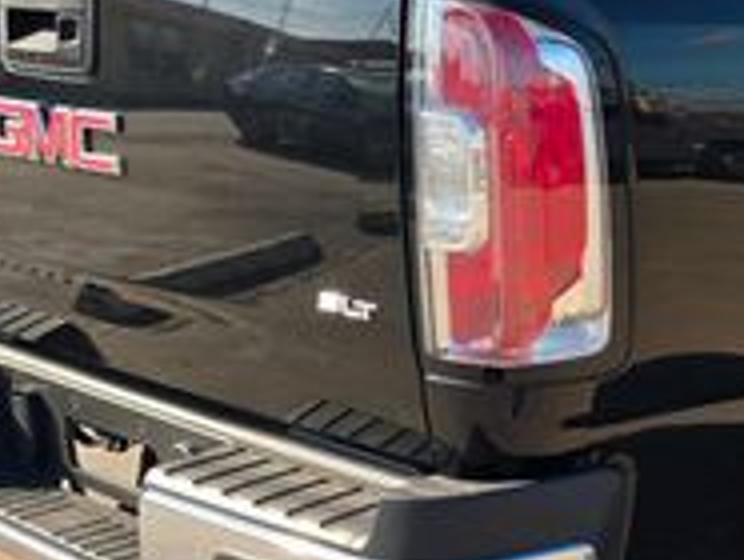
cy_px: 304
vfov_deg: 18.7
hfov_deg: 22.7
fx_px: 1700
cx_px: 896
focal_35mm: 79
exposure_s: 1/480
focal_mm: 6.3
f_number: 1.7
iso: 12
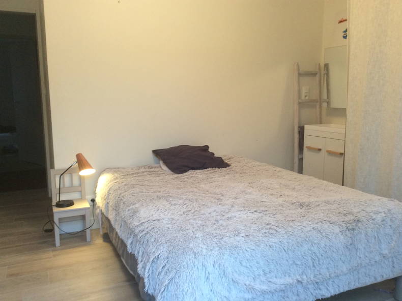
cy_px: 150
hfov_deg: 56.8
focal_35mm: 32
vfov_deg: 44.1
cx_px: 201
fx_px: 372
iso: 100
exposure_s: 1/25
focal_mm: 3.3
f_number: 2.4
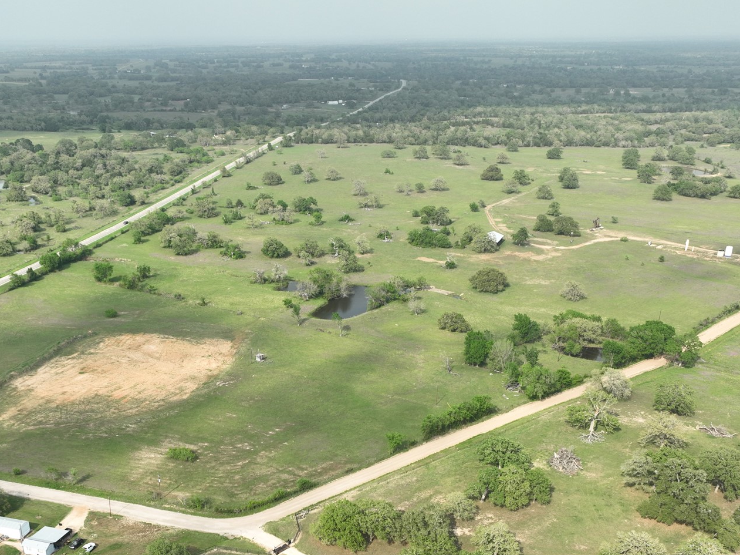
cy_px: 439
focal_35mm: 39
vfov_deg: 35.7
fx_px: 833
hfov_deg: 47.7
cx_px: 308
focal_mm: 12.29
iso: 110
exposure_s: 1/1000
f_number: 2.8
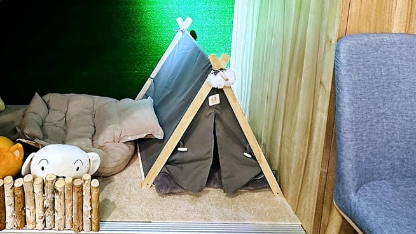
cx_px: 111
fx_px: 309
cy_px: -28
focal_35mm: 28
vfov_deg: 35.1
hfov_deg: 64.4
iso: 400
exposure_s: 1/60
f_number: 2.2
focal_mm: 2.22
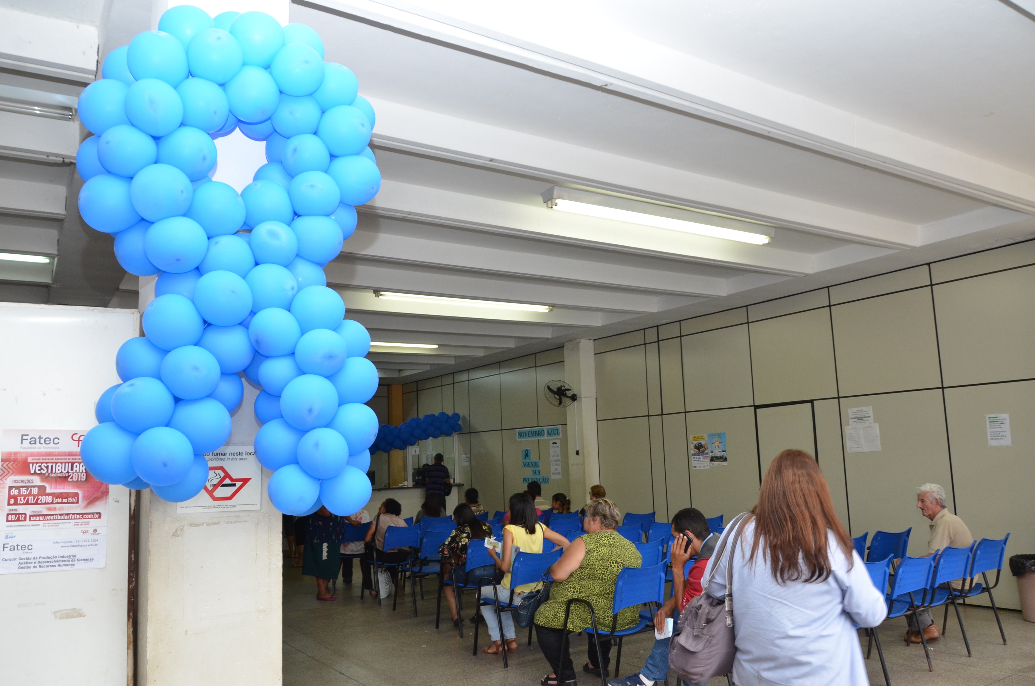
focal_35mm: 27
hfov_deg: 67.5
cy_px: 343
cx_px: 518
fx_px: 775
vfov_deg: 47.7
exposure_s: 1/60
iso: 800
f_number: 7.1
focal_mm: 18
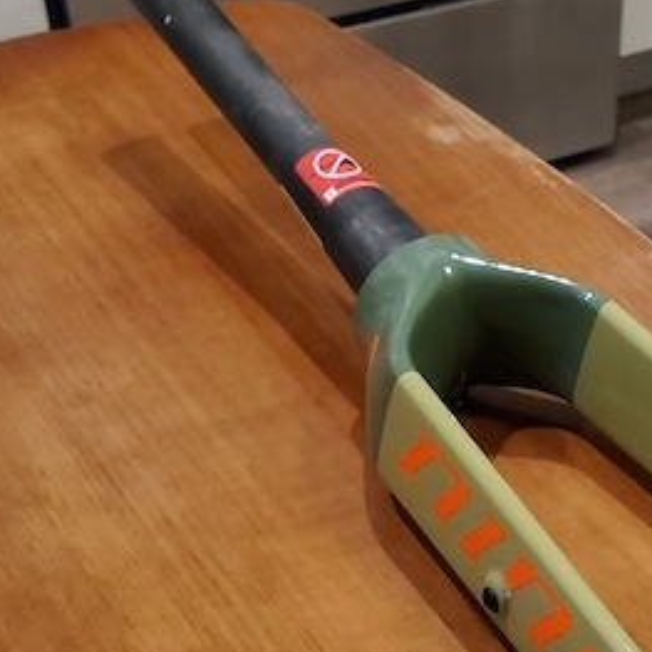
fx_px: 1492
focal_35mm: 70
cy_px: 630
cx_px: 687
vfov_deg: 23.7
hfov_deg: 23.4
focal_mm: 4.3
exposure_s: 1/39
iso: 500
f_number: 2.4
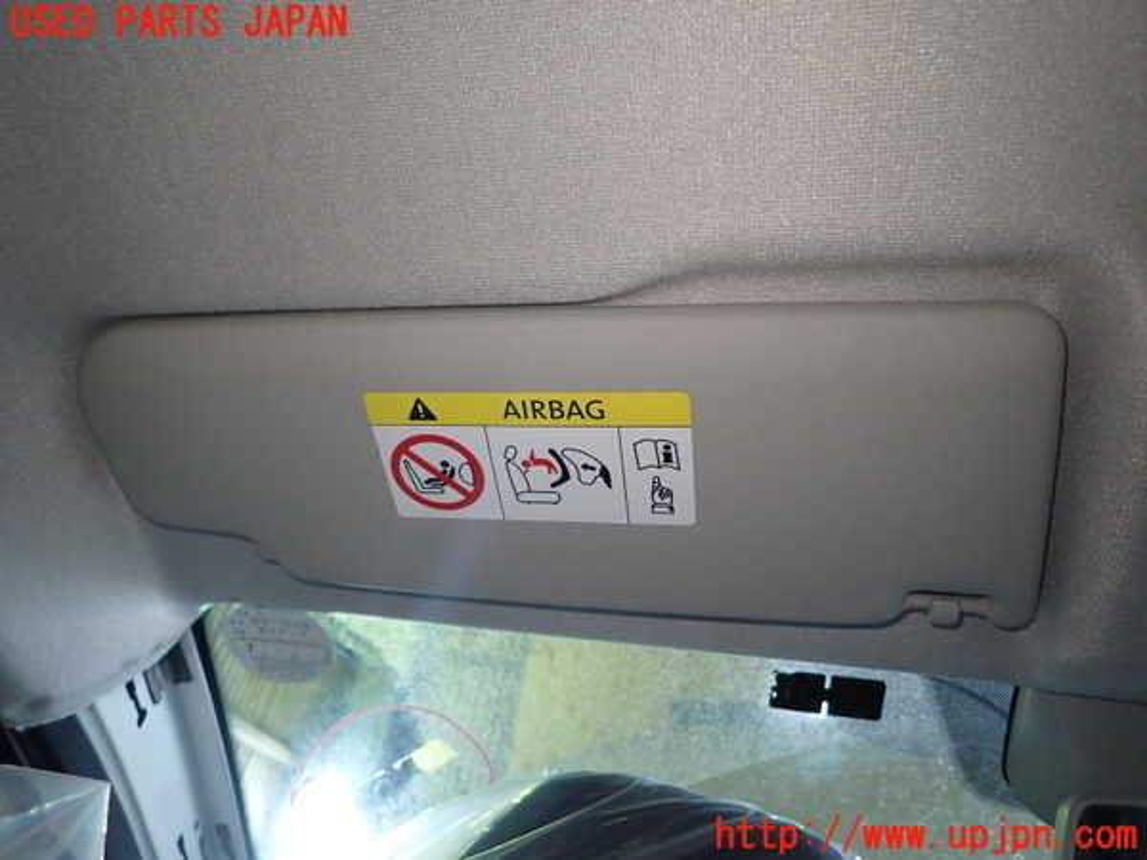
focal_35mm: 25
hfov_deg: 69.4
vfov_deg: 54.9
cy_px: 430
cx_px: 574
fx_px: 828
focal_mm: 4.5
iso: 200
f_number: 2
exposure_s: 1/40
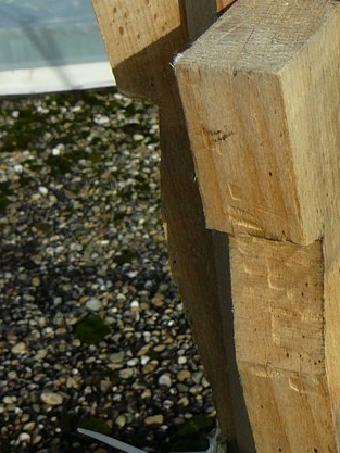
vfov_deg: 23.3
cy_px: 264
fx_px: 1100
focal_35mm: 84
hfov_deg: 17.1
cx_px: 351
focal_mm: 5.2
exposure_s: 1/400
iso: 80
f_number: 5
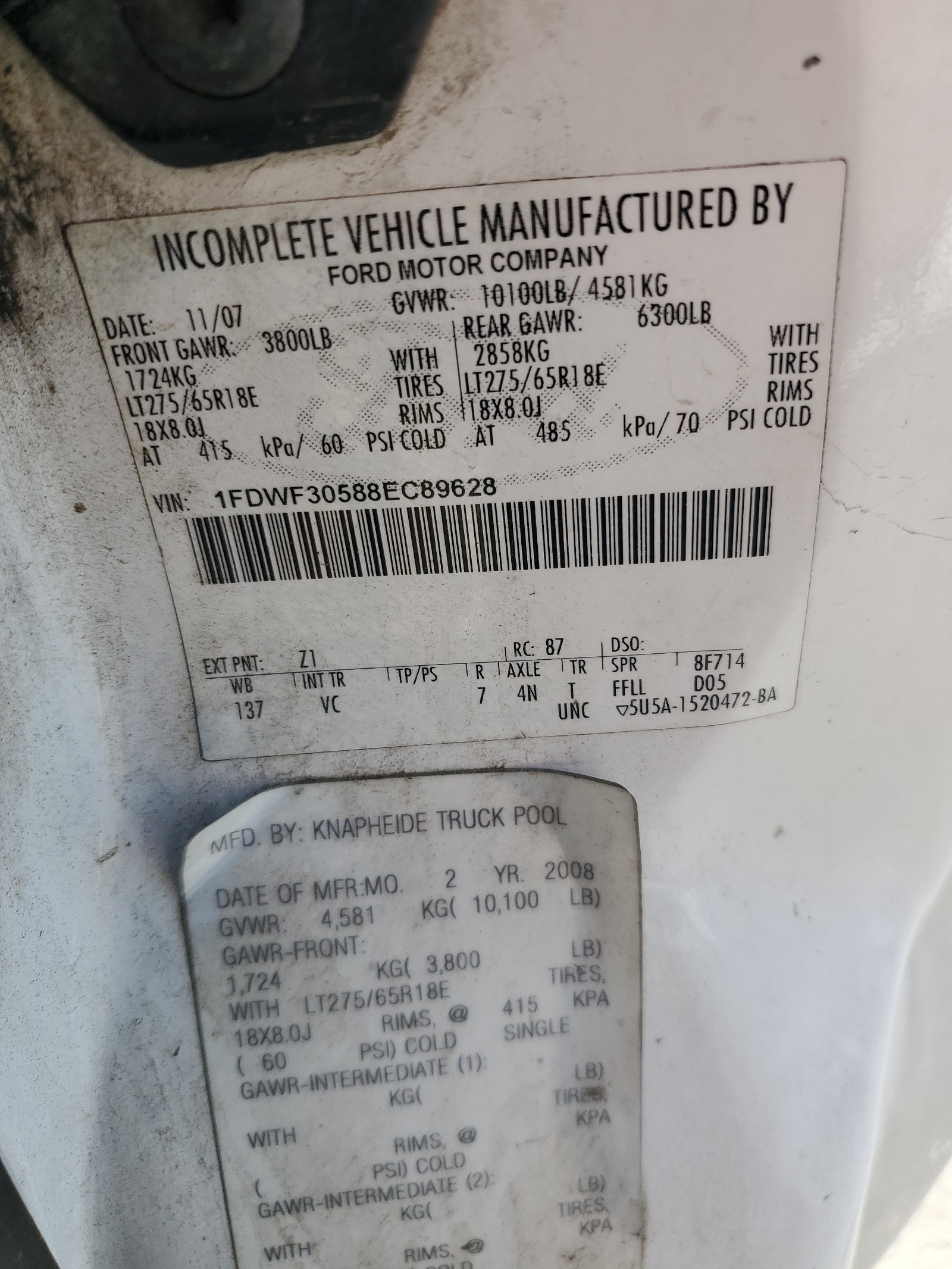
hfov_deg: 53.1
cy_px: 634
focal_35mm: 26
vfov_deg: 67.3
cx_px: 476
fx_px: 953
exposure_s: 1/833
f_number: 1.5
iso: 50
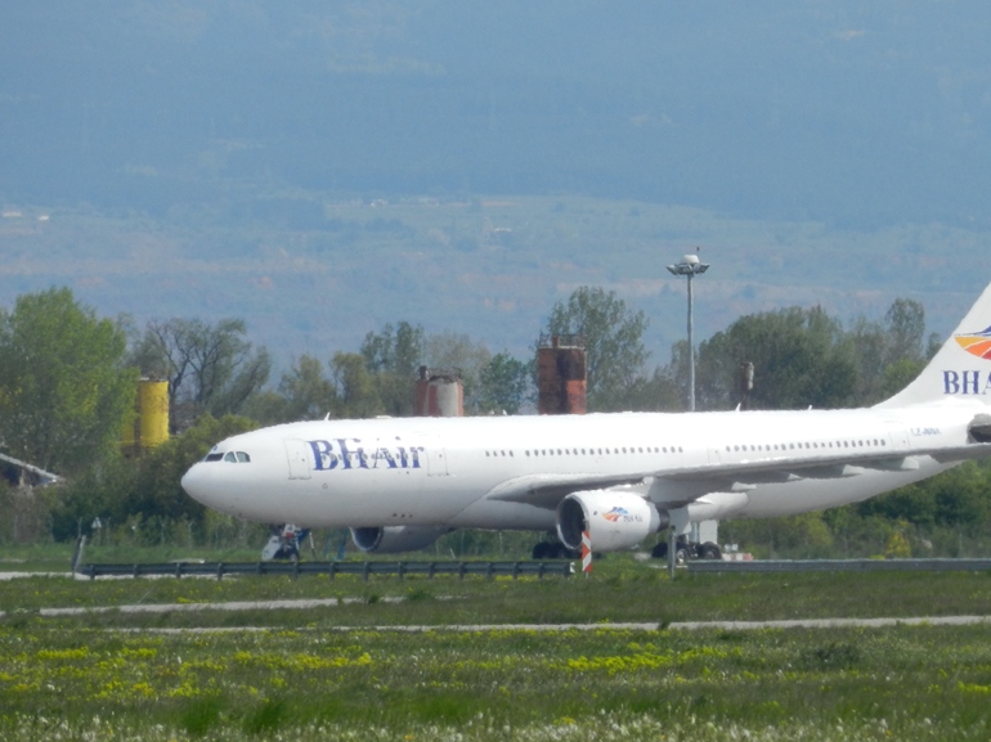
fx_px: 22008
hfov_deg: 2.6
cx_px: 606
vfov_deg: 1.9
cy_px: 478
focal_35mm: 769
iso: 160
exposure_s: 1/1000
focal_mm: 102.8
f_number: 5.7
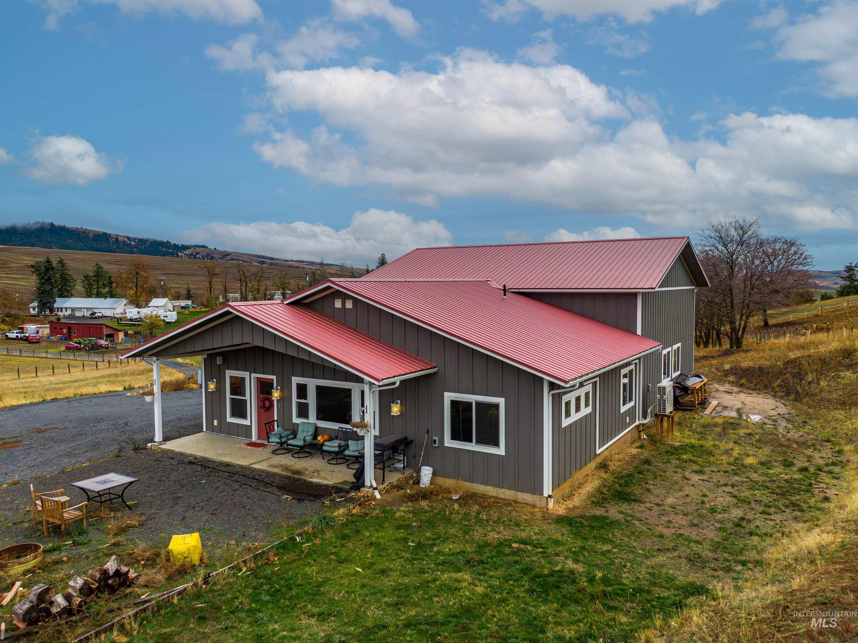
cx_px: 429
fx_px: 595
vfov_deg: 56.8
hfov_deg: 71.6
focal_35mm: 24
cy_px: 322
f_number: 2.8
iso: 110
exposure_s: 1/800
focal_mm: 4.39
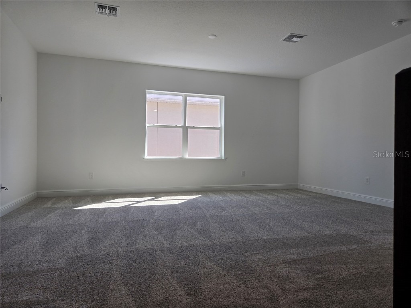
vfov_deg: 58.9
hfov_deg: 73.9
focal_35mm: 23
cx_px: 206
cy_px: 154
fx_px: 273
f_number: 1.8
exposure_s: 1/148
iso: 25
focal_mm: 5.4
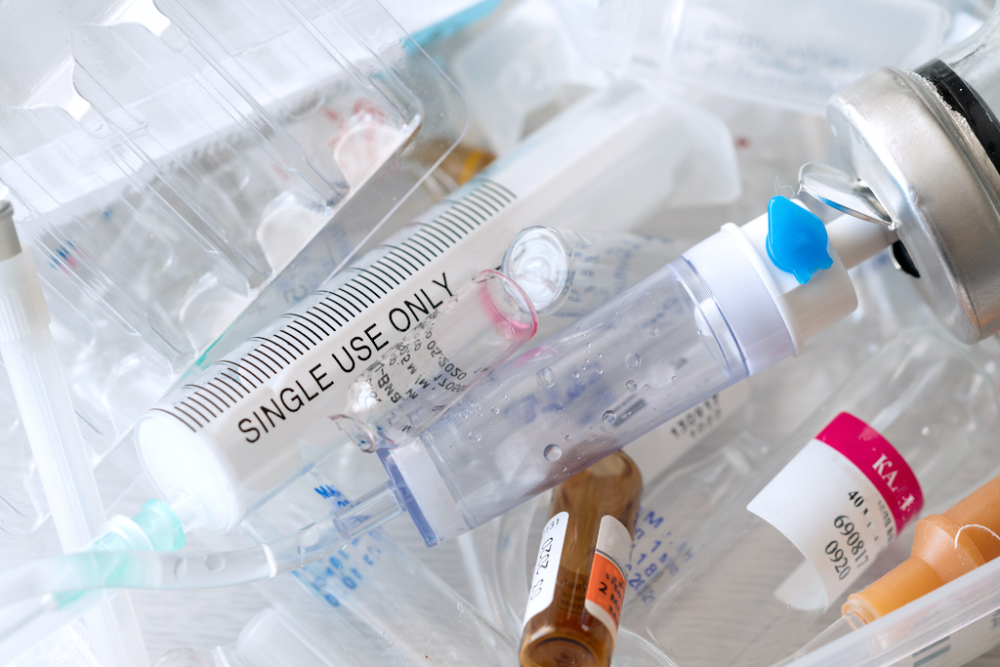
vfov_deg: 15.2
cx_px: 500
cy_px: 334
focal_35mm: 90
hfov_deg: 22.6
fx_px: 2500
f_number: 5.6
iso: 100
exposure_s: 1/15
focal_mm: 90
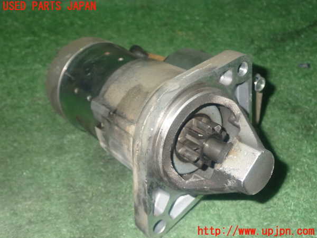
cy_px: 119
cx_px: 158
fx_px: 430
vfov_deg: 30.9
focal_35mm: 47
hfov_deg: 40.4
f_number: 9
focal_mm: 8.4
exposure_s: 1/50
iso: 800
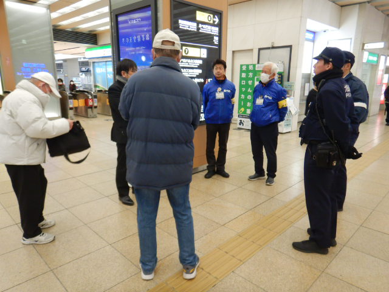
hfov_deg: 71.6
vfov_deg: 56.8
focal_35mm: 24
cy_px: 146
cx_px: 194
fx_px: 270
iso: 360
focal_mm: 4.3
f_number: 2.8
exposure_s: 1/30
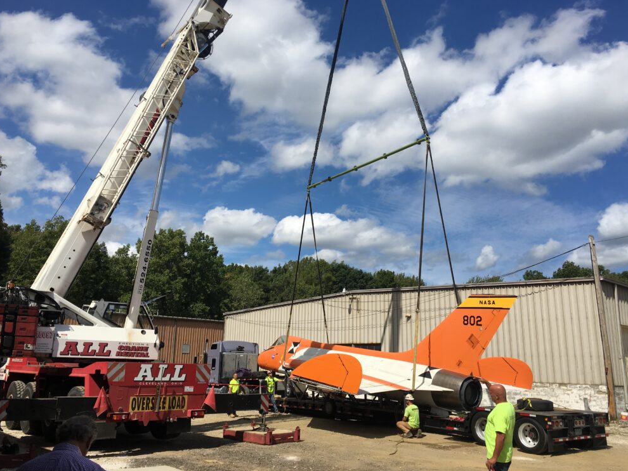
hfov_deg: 60.0
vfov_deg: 46.8
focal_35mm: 30
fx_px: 544
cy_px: 233
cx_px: 309
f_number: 2.2
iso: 25
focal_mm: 4.15
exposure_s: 1/2959
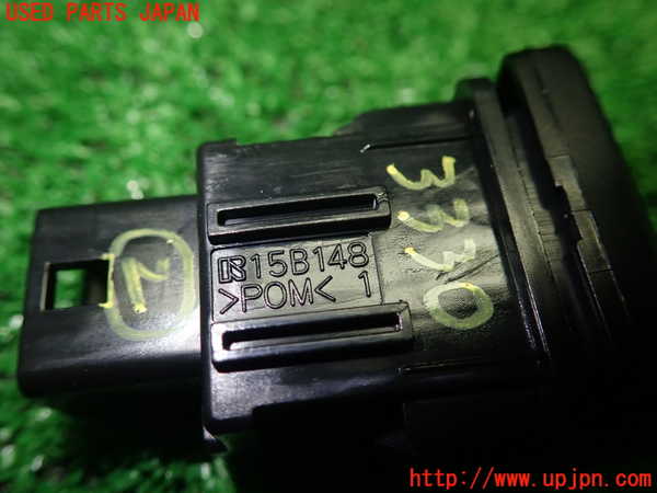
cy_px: 246
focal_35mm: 30
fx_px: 569
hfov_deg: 60.0
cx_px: 328
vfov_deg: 46.8
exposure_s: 1/125
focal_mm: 5.5
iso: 250
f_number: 2.3
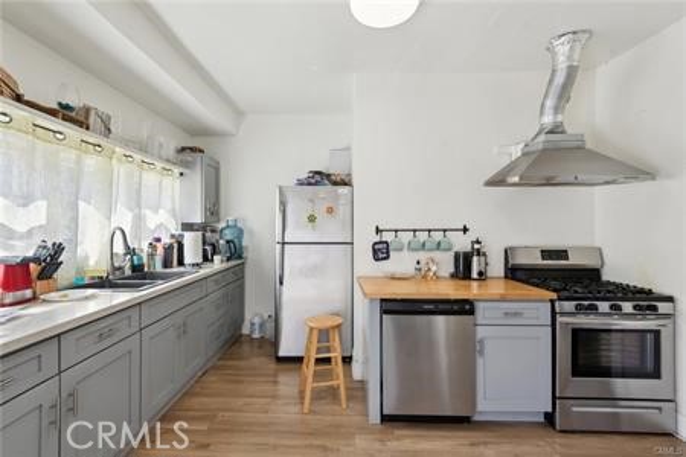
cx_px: 343
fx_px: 305
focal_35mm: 16
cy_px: 228
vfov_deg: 73.7
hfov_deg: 96.7
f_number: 6.3
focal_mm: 16
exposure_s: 1/125
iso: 400
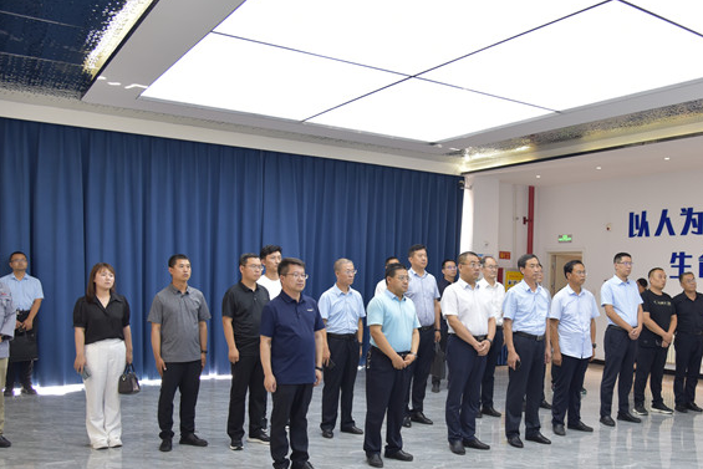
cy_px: 306
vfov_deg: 38.5
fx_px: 664
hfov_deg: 55.2
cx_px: 432
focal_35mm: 34
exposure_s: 1/80
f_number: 4
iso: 640
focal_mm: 24
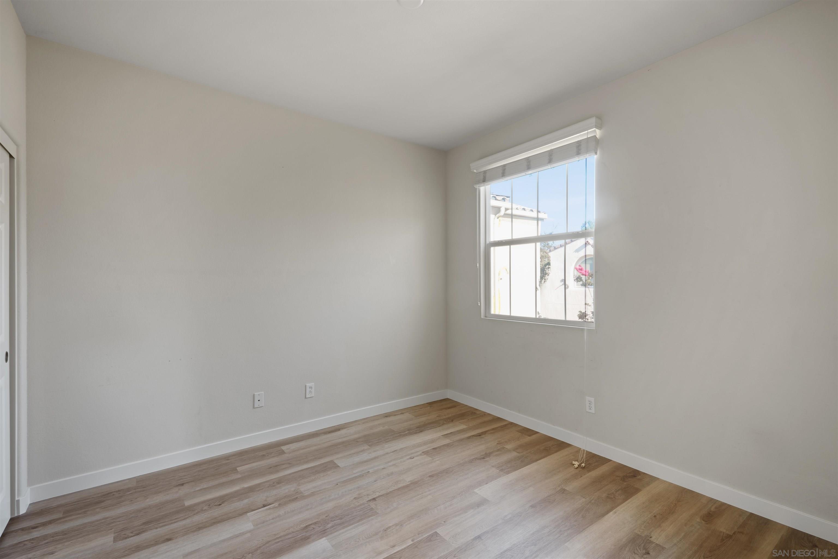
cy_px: 280
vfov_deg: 73.7
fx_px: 372
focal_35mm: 16
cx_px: 419
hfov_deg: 96.7
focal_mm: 16
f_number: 11
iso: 200
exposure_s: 1/1.25
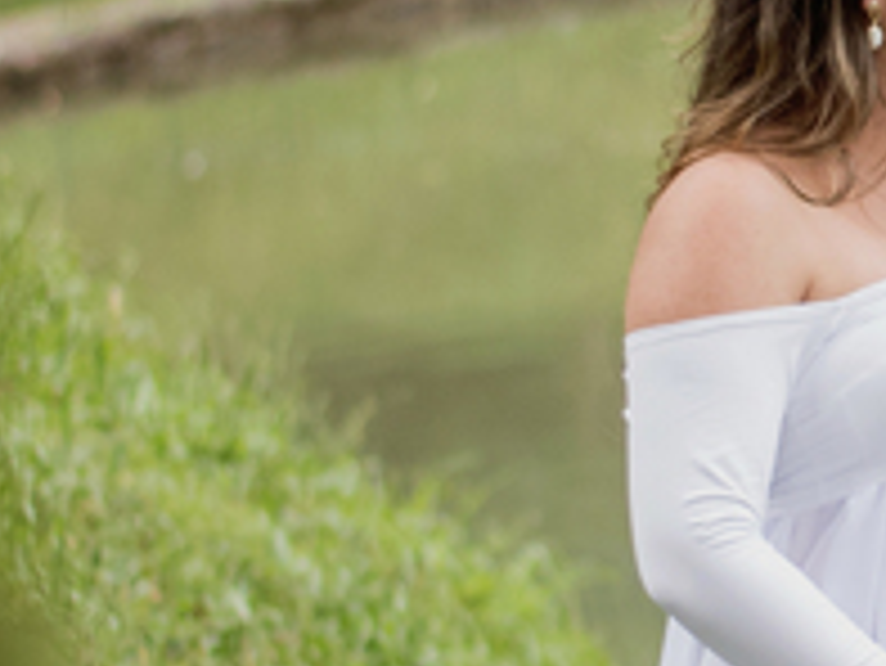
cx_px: 1484
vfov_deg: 5.1
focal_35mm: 293
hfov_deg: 6.6
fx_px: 7504
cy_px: 394
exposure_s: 1/2500
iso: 640
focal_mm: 50
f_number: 2
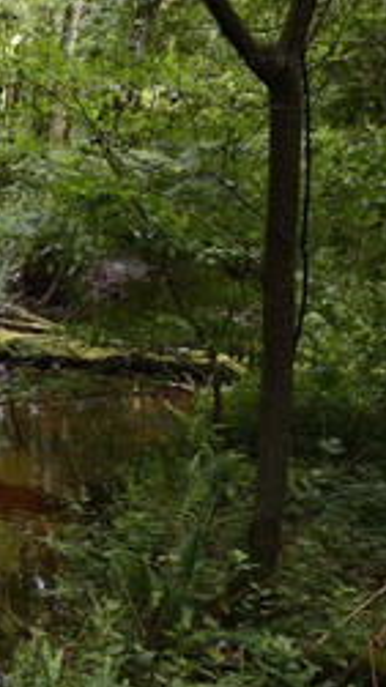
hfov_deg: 24.4
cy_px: 315
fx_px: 765
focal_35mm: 42
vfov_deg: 48.3
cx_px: -129
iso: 800
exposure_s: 1/60
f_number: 7.1
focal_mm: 24
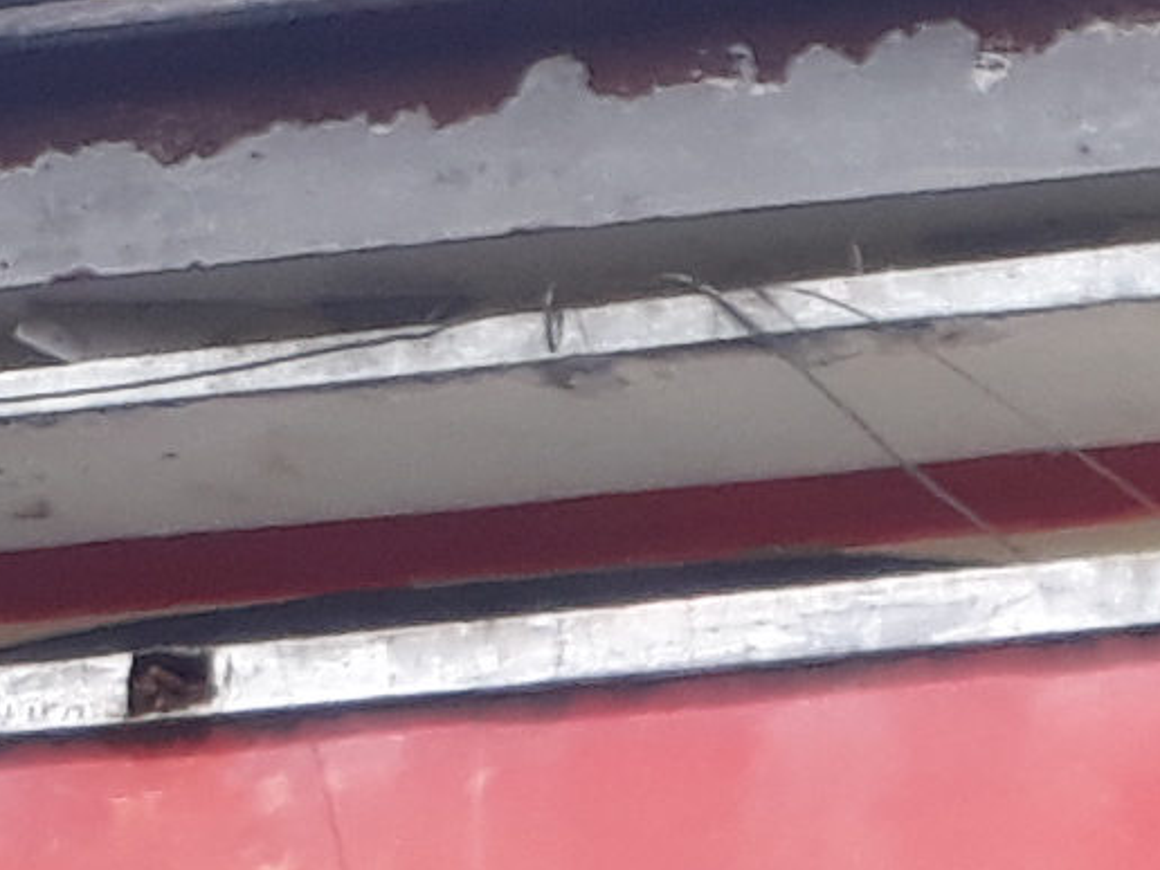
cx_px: 827
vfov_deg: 6.3
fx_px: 7238
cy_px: 2610
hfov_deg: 9.2
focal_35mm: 216
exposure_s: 1/968
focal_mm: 3.6
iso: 40
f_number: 1.9
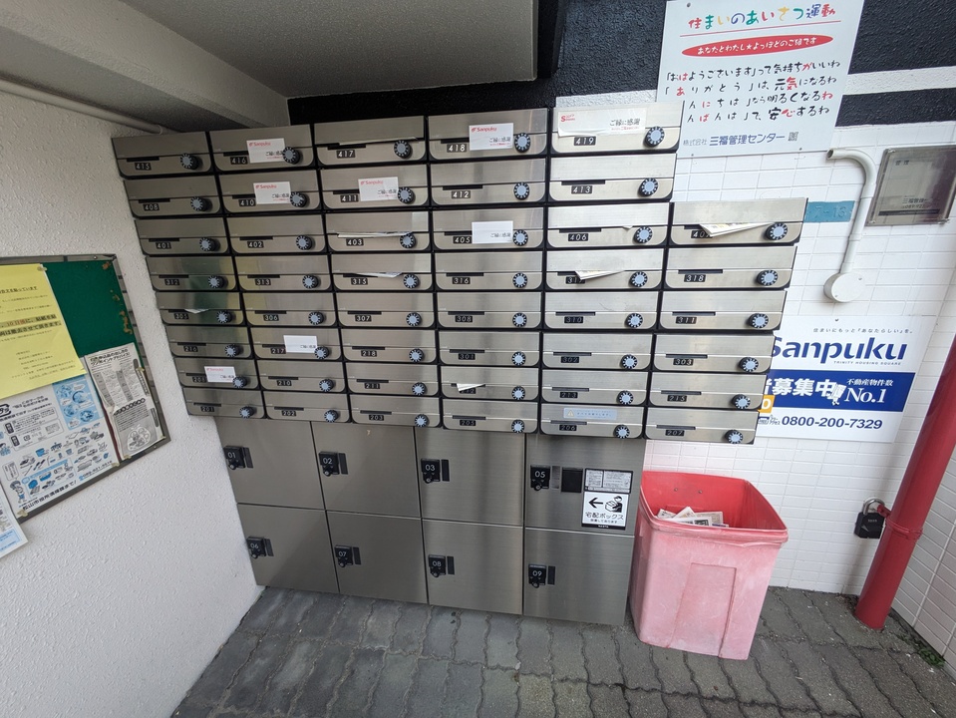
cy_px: 359
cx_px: 478
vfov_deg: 85.7
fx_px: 387
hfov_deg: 102.0
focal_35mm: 14
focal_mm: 1.83
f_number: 2.2
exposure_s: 1/146
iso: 50
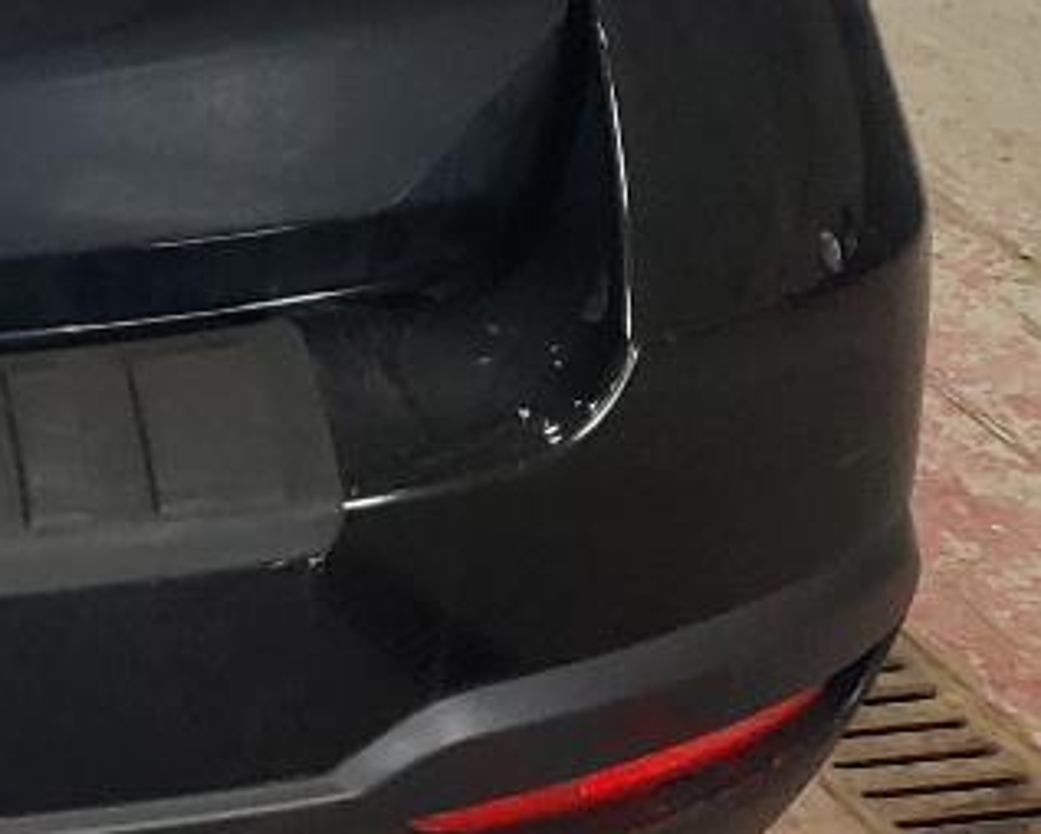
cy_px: -660
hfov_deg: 12.8
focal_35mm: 128
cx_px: -1163
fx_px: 3946
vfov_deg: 11.2
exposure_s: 1/120
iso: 73
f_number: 1.5
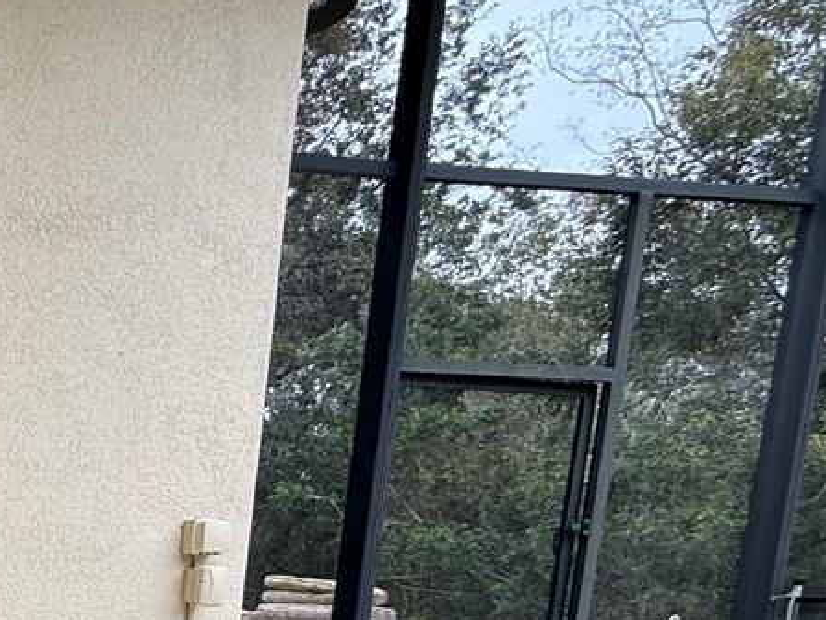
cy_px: 733
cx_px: -435
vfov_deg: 26.1
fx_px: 1193
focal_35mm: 50
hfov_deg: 26.6
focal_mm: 2.22
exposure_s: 1/323
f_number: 2.2
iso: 50
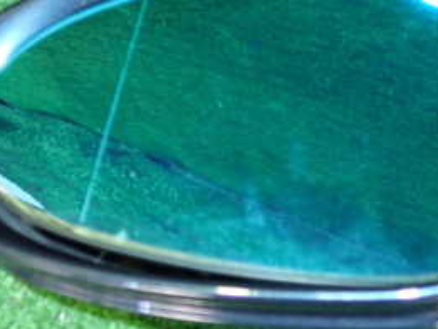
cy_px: 109
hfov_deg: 28.1
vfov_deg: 21.2
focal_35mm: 69
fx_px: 873
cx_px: 255
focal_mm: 5.4
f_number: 2.3
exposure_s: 1/25
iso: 800
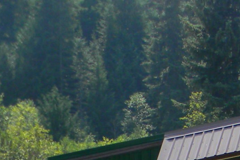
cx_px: 445
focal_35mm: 126
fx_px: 840
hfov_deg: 14.2
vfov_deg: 10.5
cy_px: 240
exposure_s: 1/455
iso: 80
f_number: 3.5
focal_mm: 5
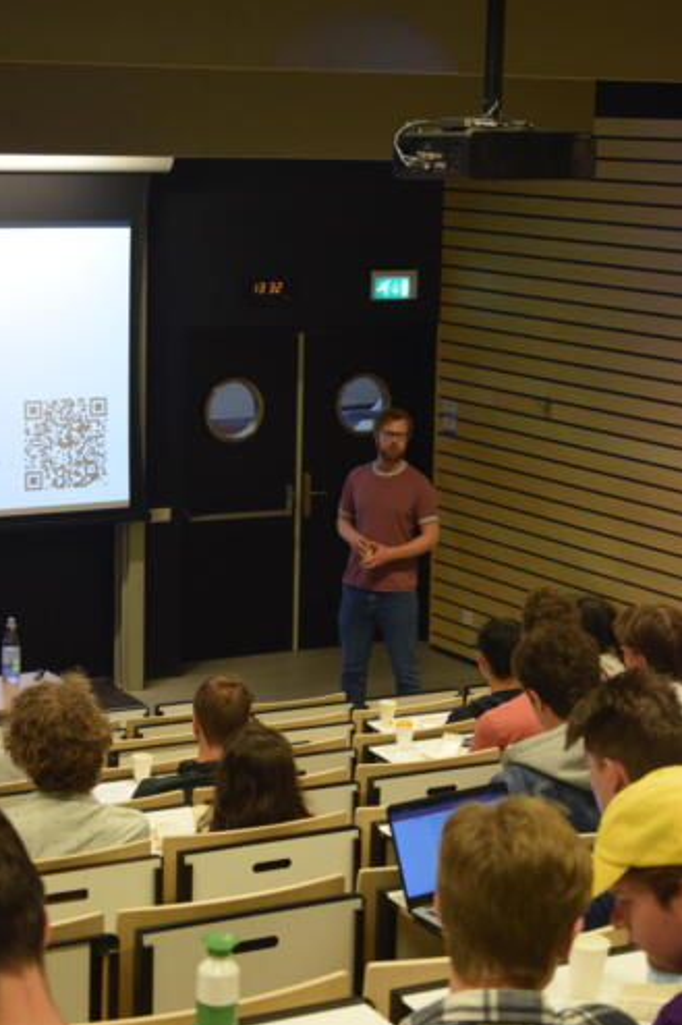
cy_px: 512
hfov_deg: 16.3
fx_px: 2374
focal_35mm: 84
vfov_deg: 24.3
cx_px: 339
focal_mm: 55
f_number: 5.6
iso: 1800
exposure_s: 1/60
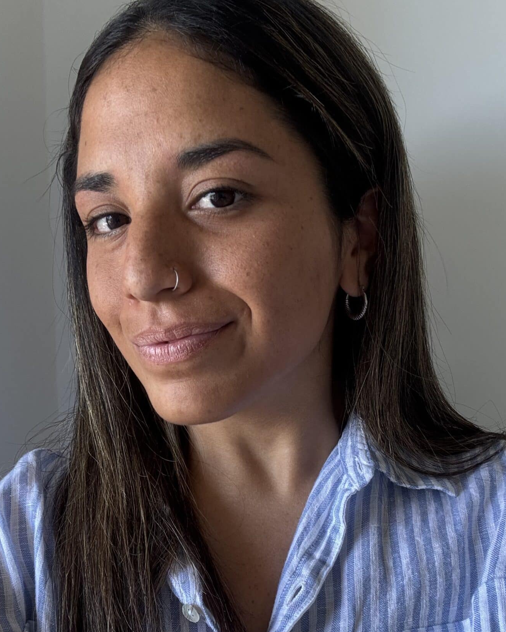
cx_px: 218
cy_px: 412
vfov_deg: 50.8
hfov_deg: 42.1
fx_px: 655
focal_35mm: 35
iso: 80
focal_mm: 2.69
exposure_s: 1/60
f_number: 1.9
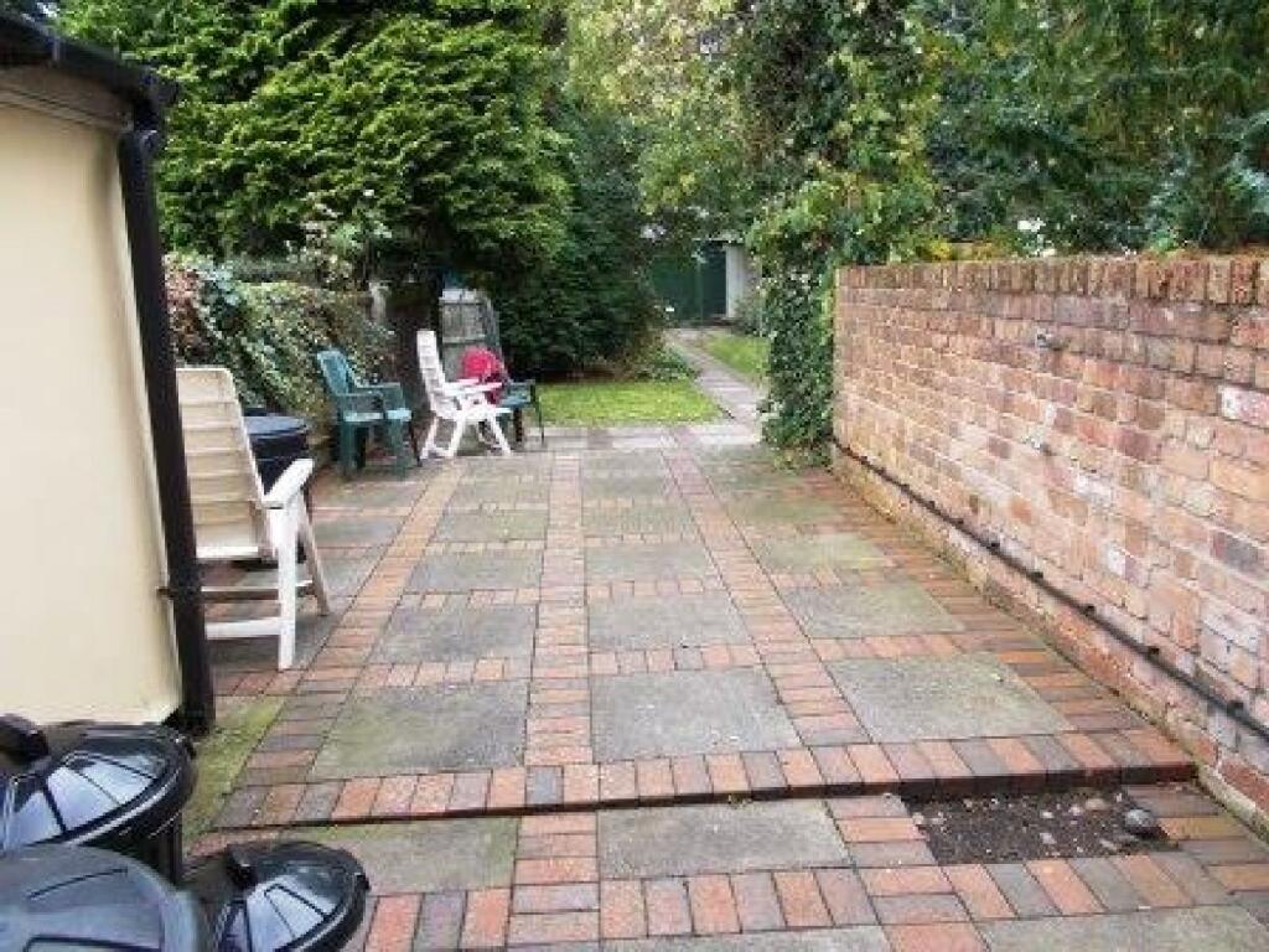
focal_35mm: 26
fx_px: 953
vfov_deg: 53.1
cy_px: 476
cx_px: 634
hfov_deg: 67.3
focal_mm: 4.6
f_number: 3.2
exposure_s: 1/40
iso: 80
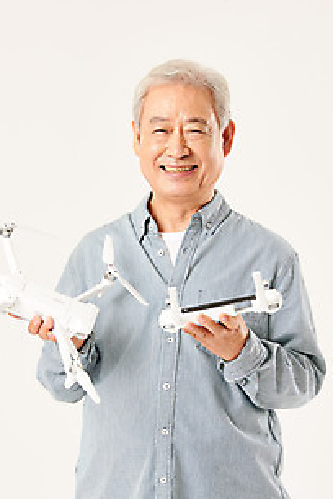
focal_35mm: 216
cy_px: 277
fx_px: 2997
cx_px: 135
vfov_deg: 9.5
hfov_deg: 6.4
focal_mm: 165
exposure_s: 1/125
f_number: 8
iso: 100
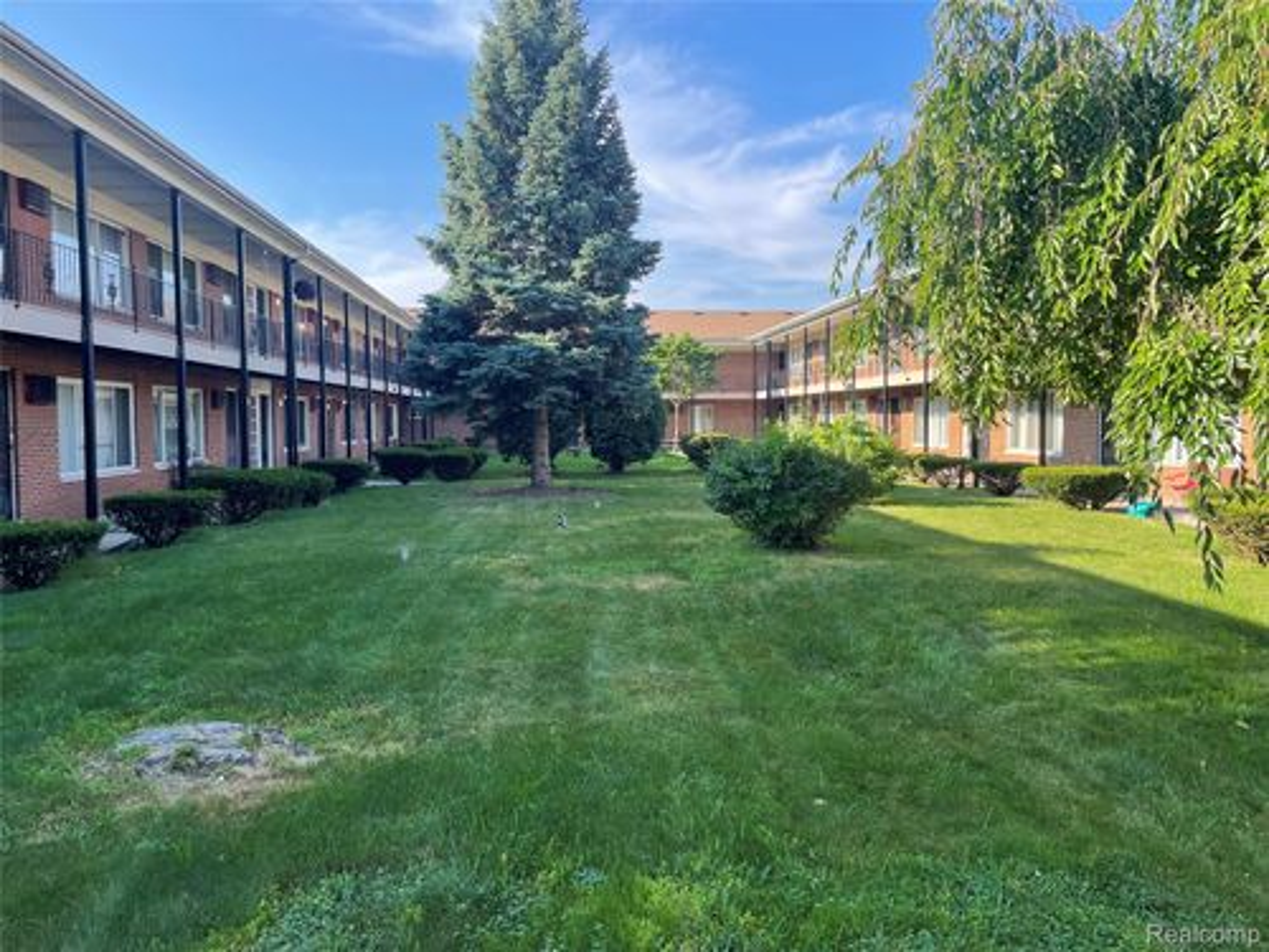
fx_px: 953
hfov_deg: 67.3
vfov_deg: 53.1
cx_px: 634
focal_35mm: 26
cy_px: 476
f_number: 1.6
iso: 32
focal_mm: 4.2
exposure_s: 1/831
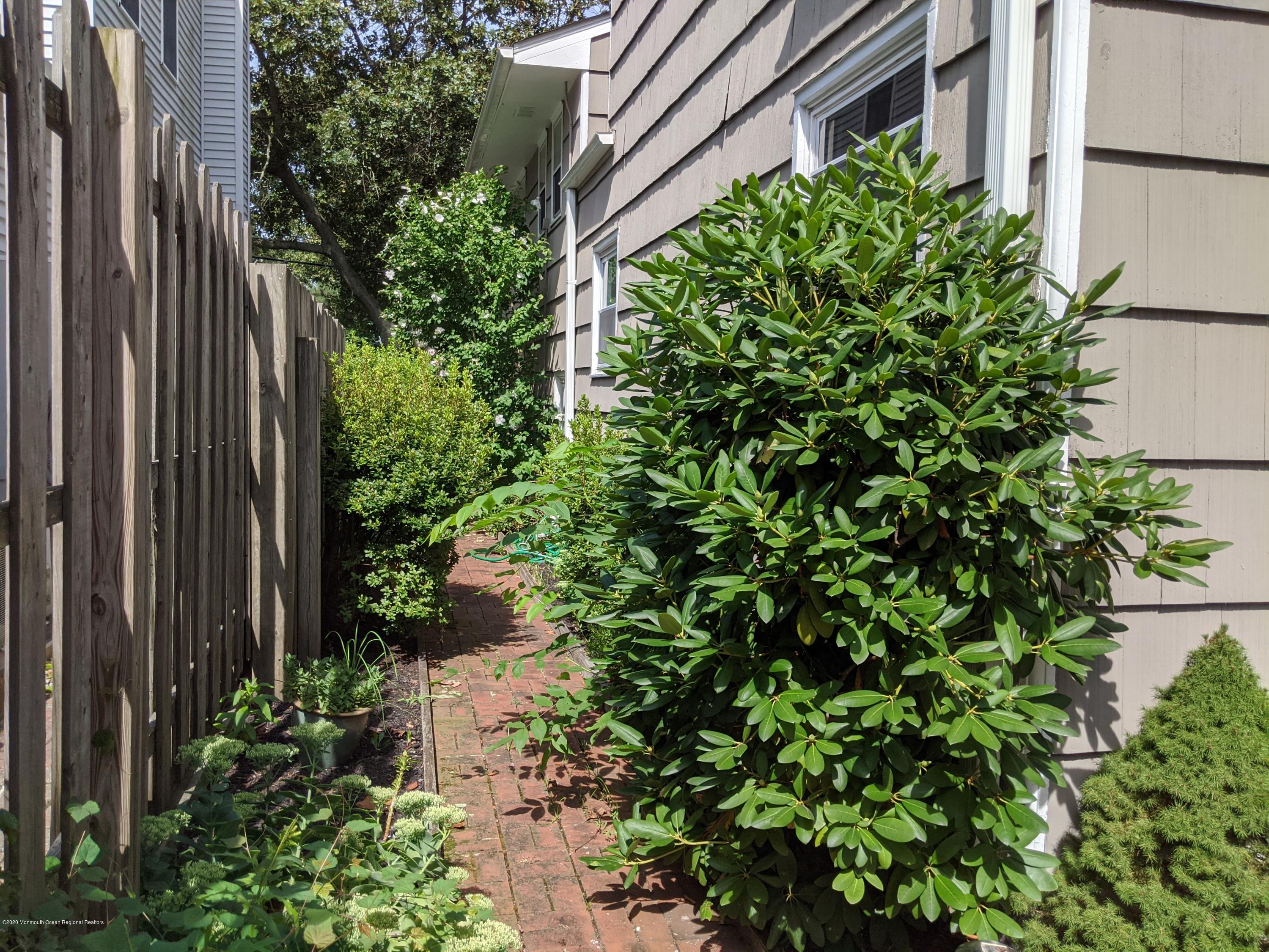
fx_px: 990
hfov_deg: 65.3
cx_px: 634
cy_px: 476
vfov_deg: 51.4
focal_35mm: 27
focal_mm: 4.44
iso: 66
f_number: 1.8
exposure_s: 1/4673
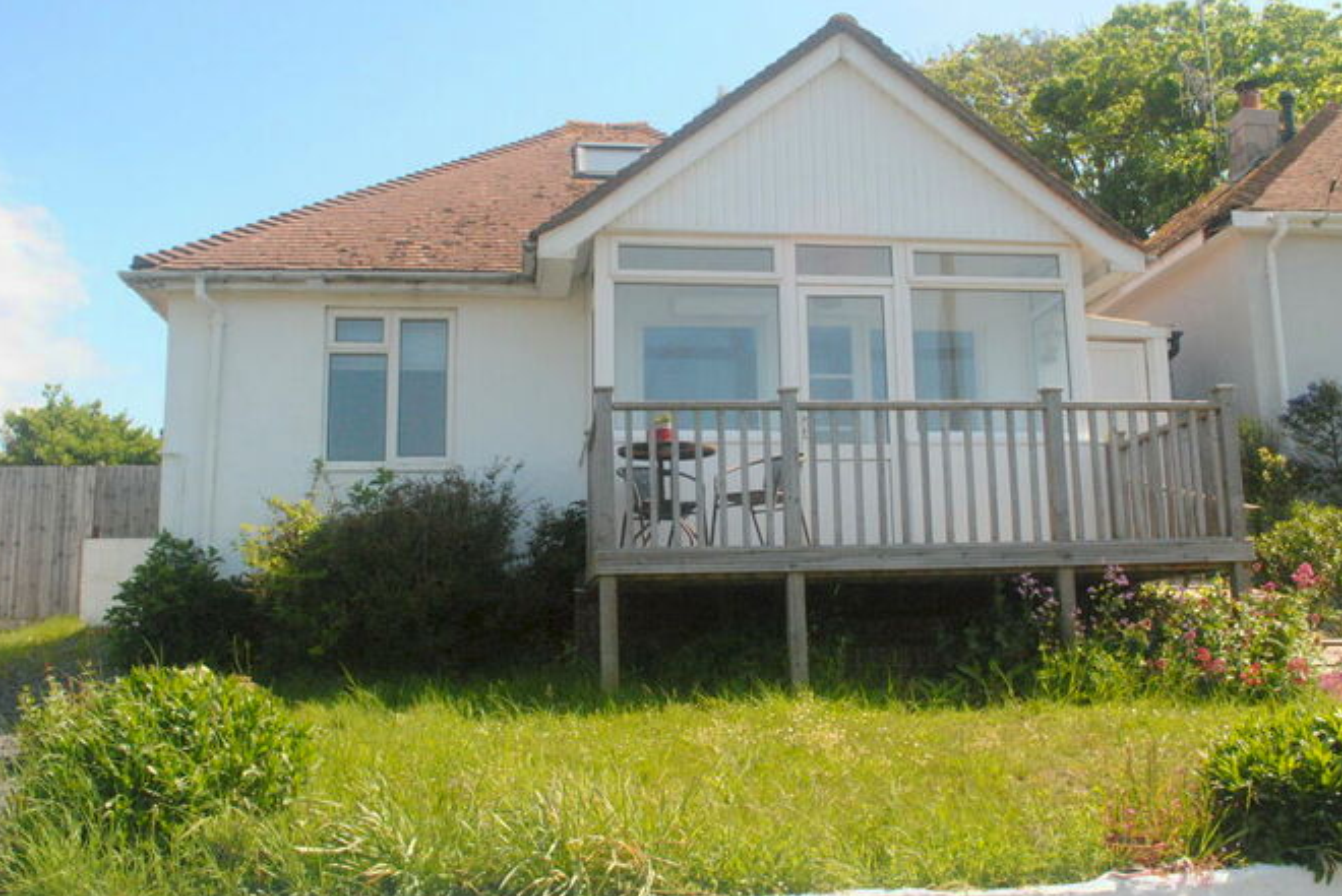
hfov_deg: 54.4
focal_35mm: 35
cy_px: 439
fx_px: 1306
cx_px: 691
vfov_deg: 37.9
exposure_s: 1/1000
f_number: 11
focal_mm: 22
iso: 1600
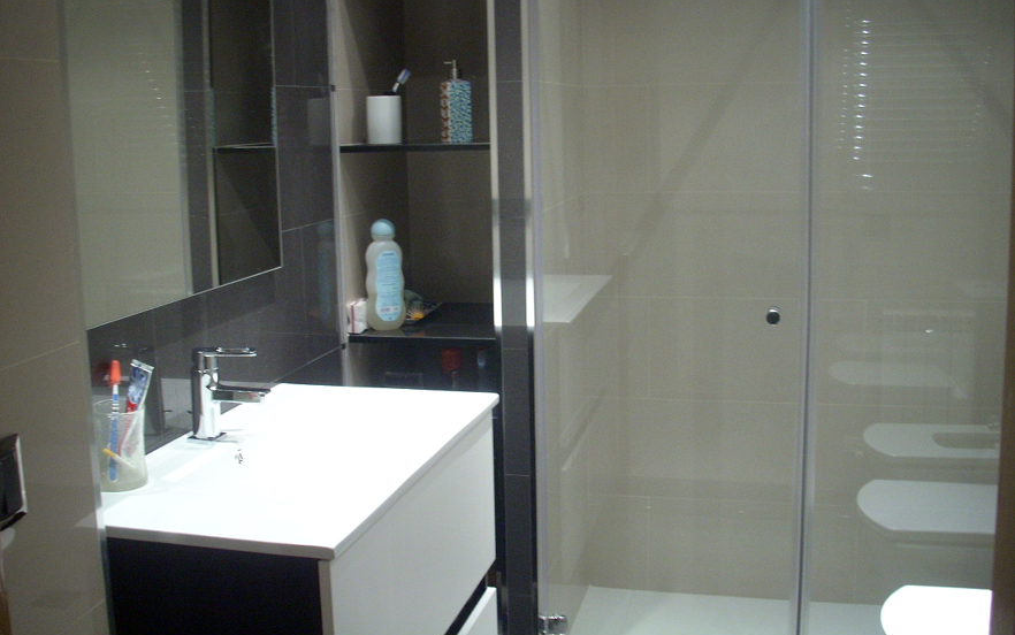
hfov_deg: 49.3
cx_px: 499
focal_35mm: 40
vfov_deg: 32.0
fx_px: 1107
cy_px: 277
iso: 200
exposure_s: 1/17.1
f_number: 2.8
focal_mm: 6.2
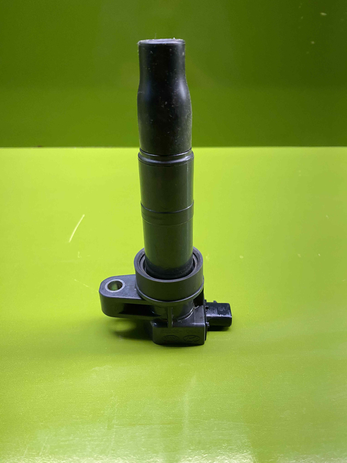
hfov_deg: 53.1
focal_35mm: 26
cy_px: 232
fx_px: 348
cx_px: 174
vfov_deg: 67.3
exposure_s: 1/69
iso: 125
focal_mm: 4.25
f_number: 1.8
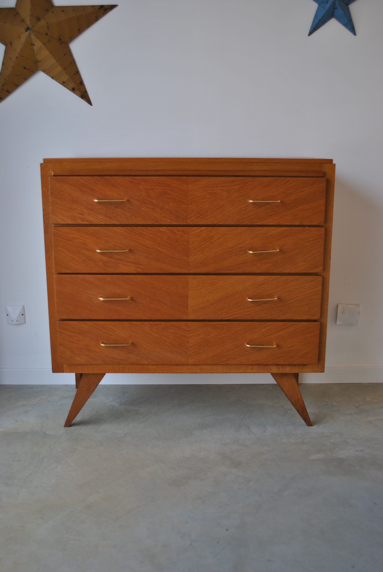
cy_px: 286
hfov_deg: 37.0
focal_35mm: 36
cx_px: 192
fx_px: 573
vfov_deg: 53.1
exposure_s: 1/60
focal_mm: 24
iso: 100
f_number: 4
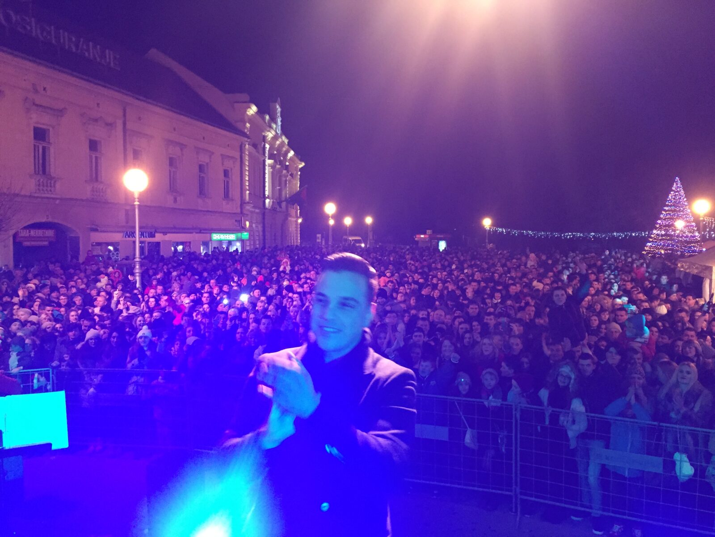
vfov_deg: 48.2
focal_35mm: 29
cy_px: 268
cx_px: 358
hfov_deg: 61.7
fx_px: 599
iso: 250
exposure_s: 1/20
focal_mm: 4.15
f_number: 2.2
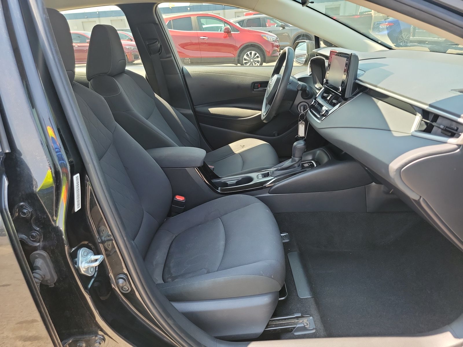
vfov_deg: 56.8
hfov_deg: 71.6
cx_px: 232
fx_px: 321
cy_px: 174
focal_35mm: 24
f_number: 1.8
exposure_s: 1/59
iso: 54
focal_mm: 6.7
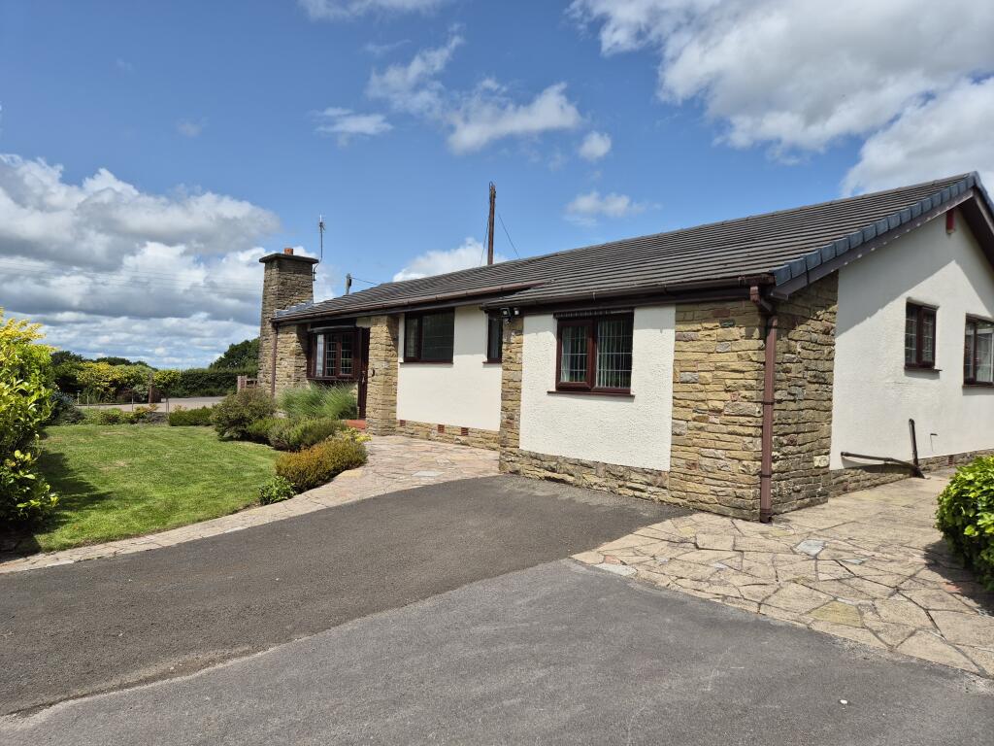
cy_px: 373
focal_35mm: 23
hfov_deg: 73.9
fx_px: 660
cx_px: 497
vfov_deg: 58.9
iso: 25
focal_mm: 5.4
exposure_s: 1/2728
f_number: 1.8
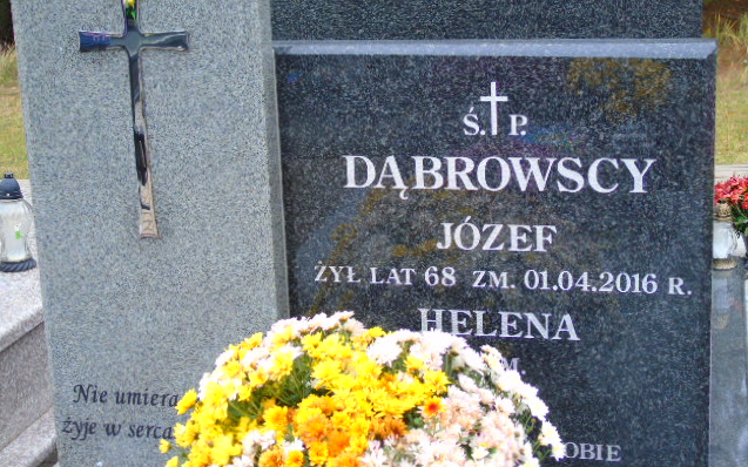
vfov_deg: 19.7
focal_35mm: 66
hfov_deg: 31.1
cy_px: 211
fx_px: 1345
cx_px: 373
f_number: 4.5
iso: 100
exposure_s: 1/30
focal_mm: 11
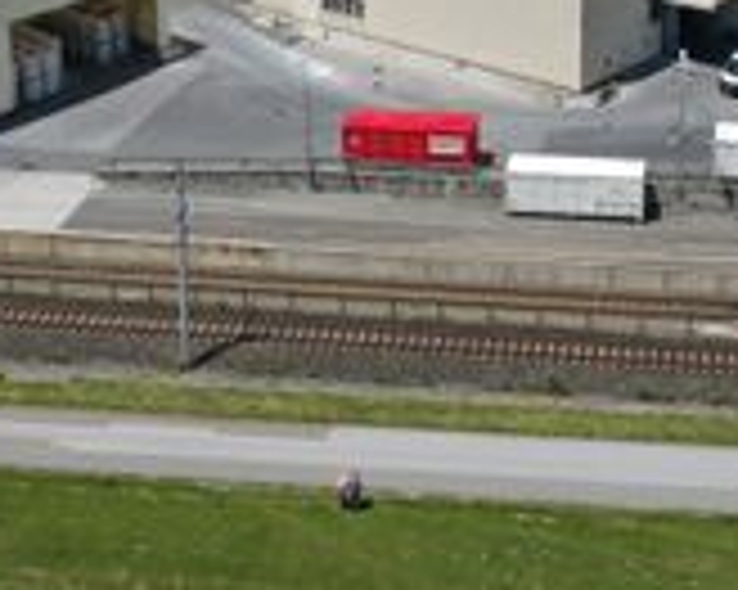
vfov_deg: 17.8
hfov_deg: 23.3
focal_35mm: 82
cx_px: 446
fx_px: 1790
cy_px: -119
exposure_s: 1/320
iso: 100
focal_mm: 10.26
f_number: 7.1
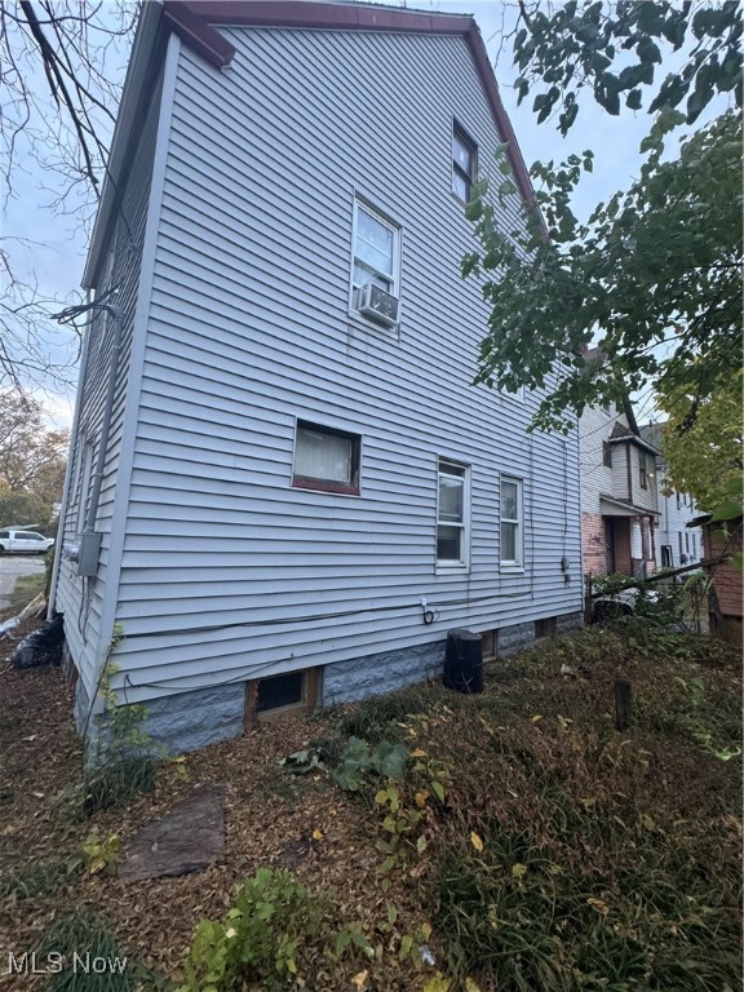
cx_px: 372
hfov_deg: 85.7
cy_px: 496
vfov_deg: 102.1
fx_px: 401
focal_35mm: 14
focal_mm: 2.22
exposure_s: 1/99
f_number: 2.2
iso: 320
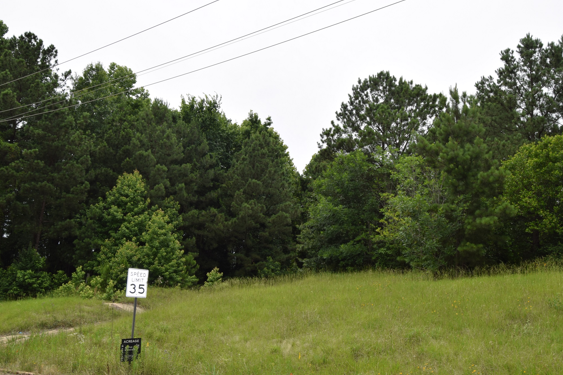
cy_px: 192
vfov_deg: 37.3
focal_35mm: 36
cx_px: 284
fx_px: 555
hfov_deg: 53.8
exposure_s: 1/200
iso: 100
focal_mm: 23
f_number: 9
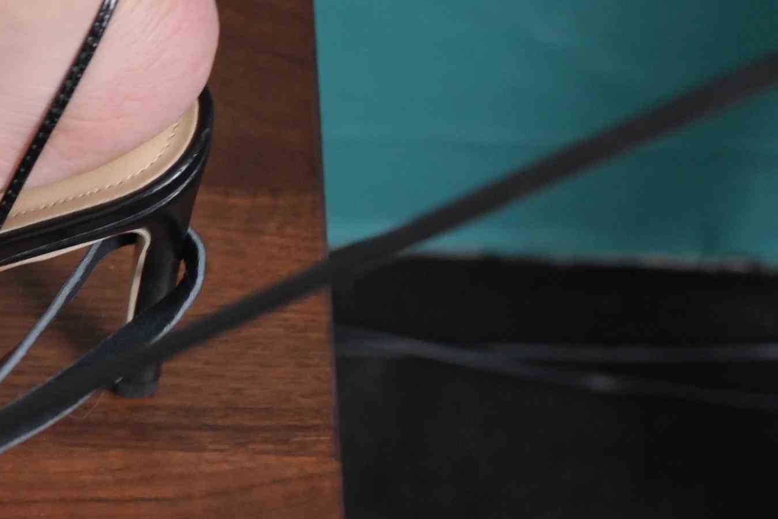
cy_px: 395
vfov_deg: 11.5
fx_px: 2572
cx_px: -466
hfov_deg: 15.5
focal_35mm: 119
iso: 1600
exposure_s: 1/160
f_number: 4
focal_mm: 35
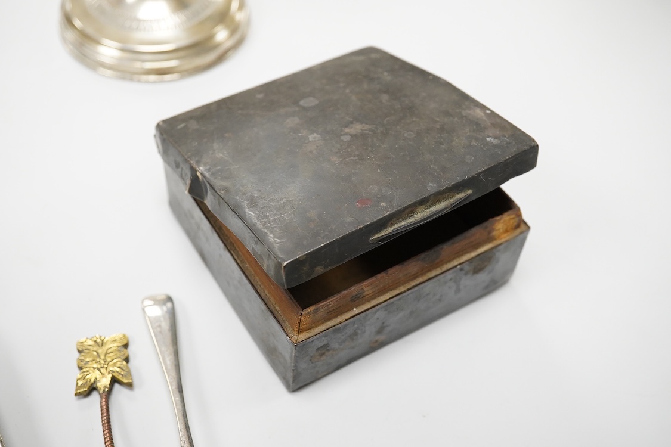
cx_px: 336
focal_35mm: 45
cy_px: 224
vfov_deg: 29.9
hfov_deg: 43.6
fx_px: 839
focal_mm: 30
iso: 2500
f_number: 8
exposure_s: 1/200
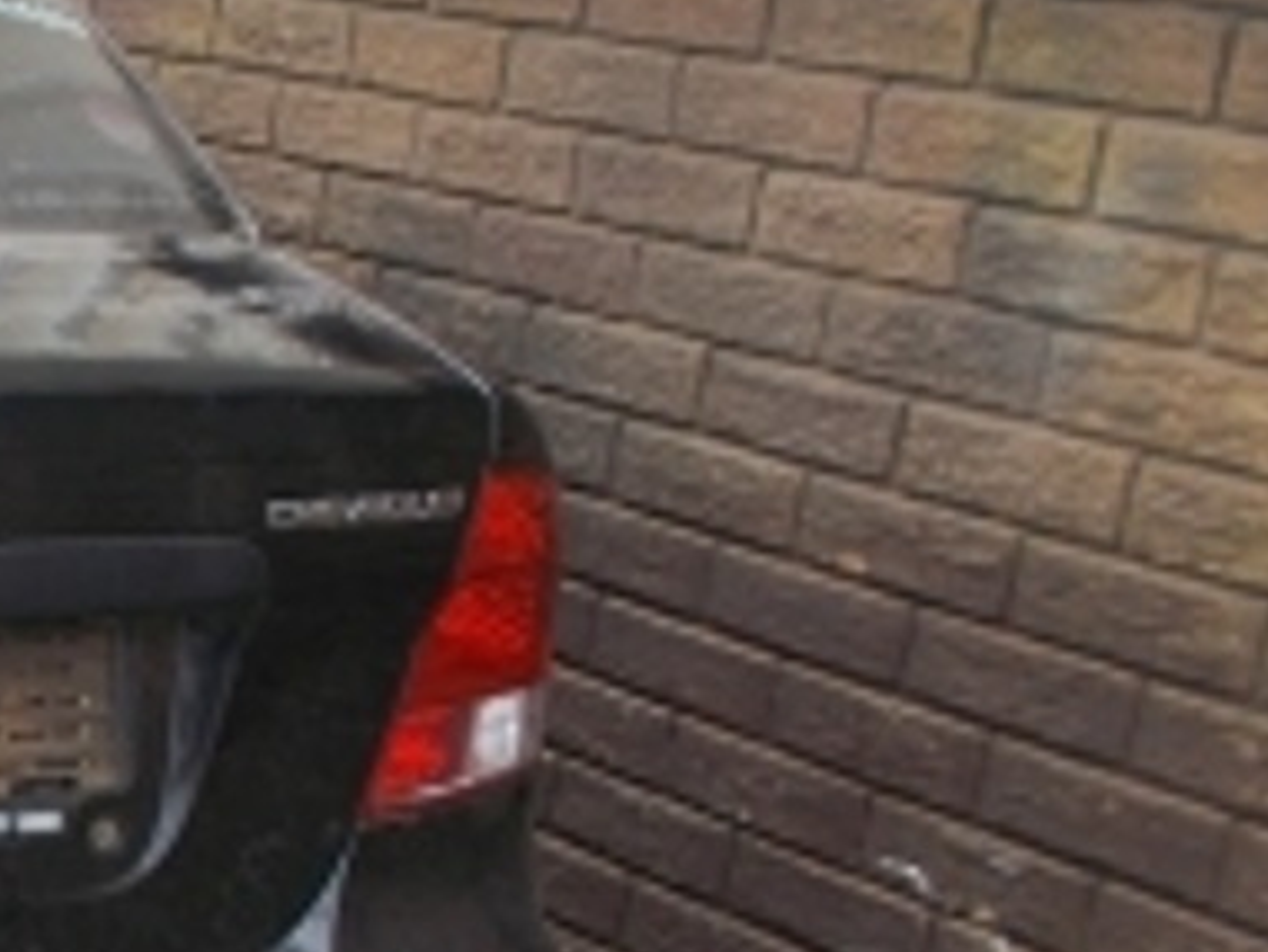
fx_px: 3041
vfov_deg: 17.6
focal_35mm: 83
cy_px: 791
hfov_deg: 19.8
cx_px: -722
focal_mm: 4.6
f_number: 3.2
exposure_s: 1/250
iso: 80
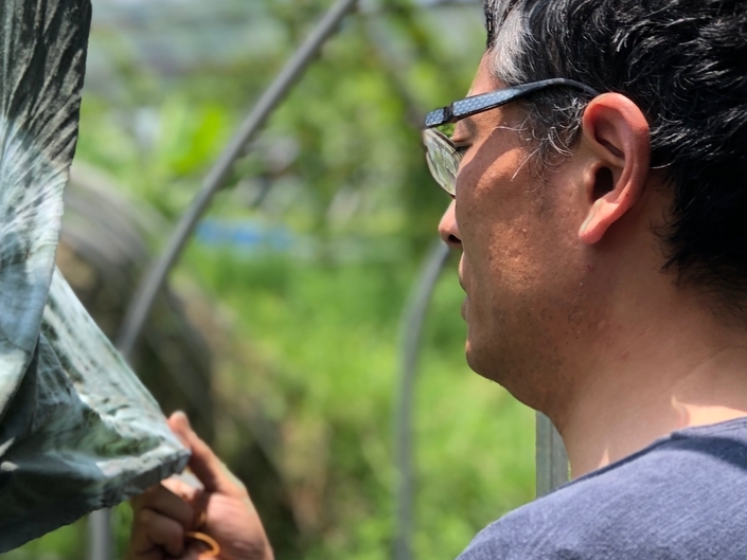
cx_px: 149
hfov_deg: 20.0
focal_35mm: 97
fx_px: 2094
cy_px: 162
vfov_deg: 15.2
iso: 20
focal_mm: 6.6
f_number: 2.8
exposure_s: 1/153
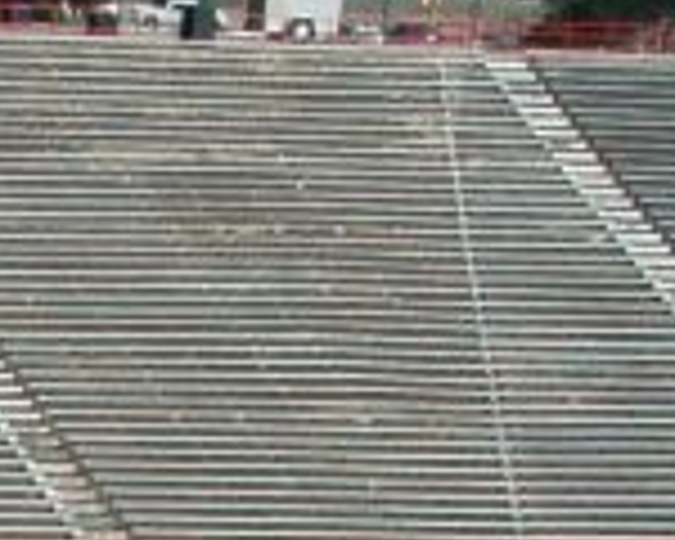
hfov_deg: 7.8
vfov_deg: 6.5
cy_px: 1143
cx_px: -950
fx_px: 4615
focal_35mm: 231
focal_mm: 24
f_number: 10
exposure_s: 1/320
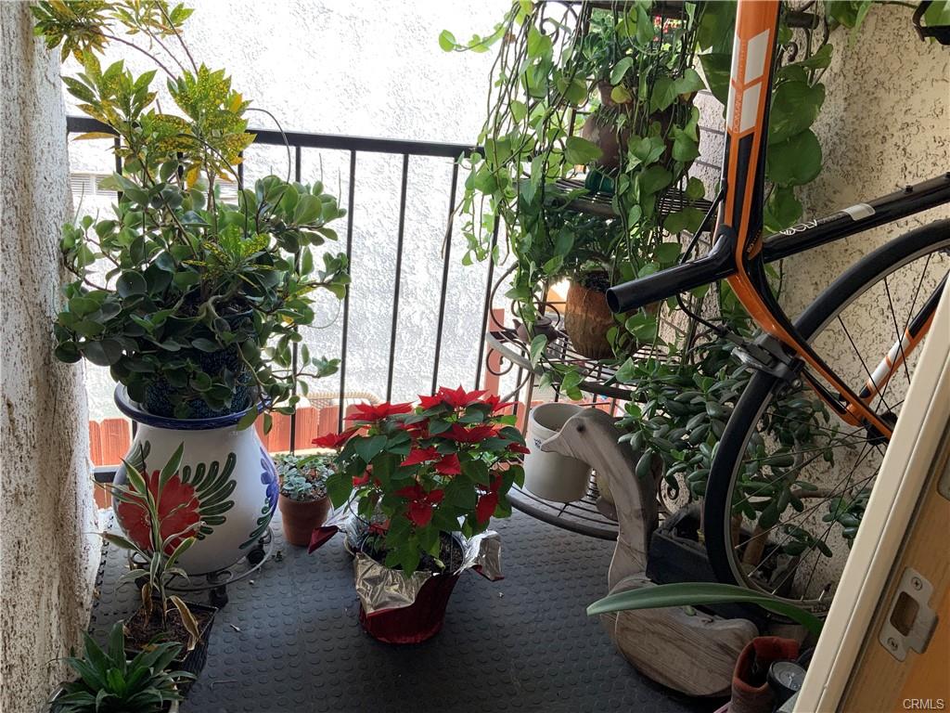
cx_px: 475
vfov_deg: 48.2
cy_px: 356
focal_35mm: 29
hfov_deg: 61.7
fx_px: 796
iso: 20
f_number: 1.8
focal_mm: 3
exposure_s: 1/120
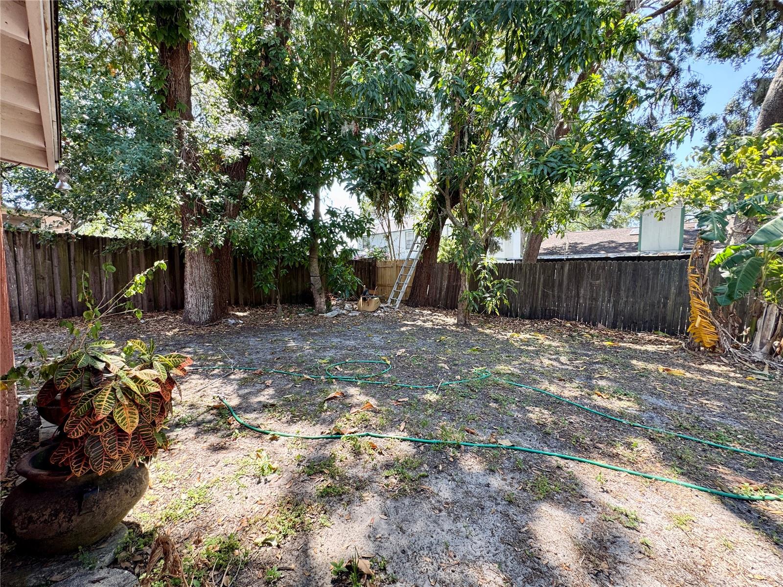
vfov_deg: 85.7
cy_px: 294
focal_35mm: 14
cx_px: 392
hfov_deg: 102.1
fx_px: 317
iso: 40
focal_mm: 2.22
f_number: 2.2
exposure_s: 1/99
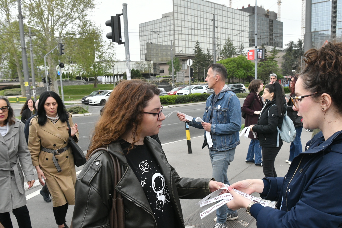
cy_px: 142
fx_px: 294
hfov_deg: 60.2
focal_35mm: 31
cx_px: 187
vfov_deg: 42.0
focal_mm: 24
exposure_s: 1/800
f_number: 8
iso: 3200
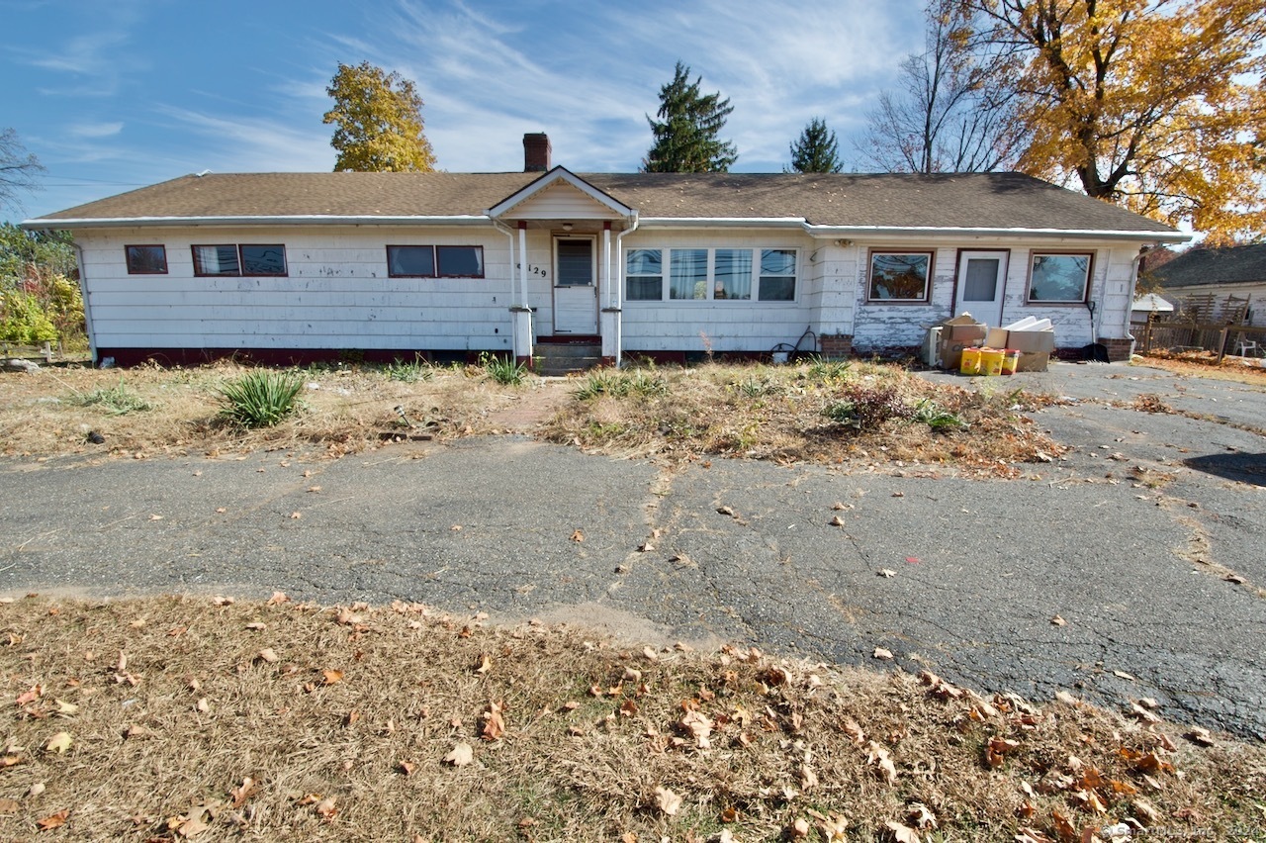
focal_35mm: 15
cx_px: 633
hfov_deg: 100.4
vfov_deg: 77.3
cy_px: 422
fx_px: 527
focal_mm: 10
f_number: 8
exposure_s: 1/320
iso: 100
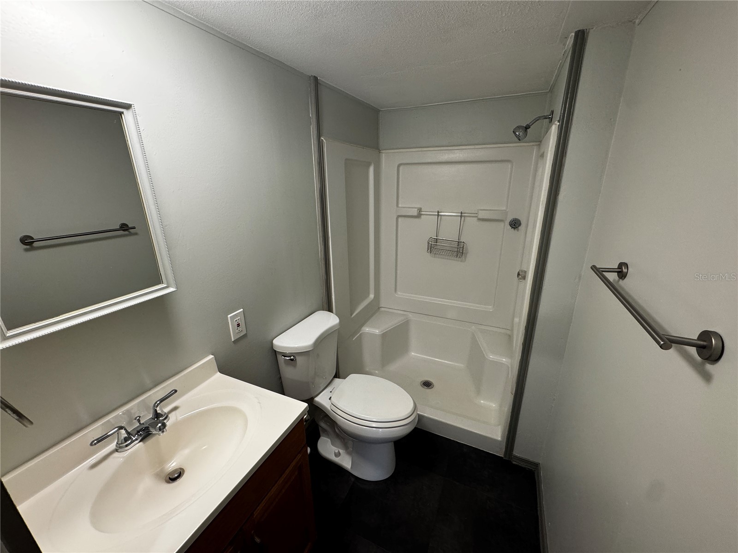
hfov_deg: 102.1
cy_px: 276
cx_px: 369
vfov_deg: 85.7
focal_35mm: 14
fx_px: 298
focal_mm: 2.22
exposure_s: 1/120
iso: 200
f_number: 2.2
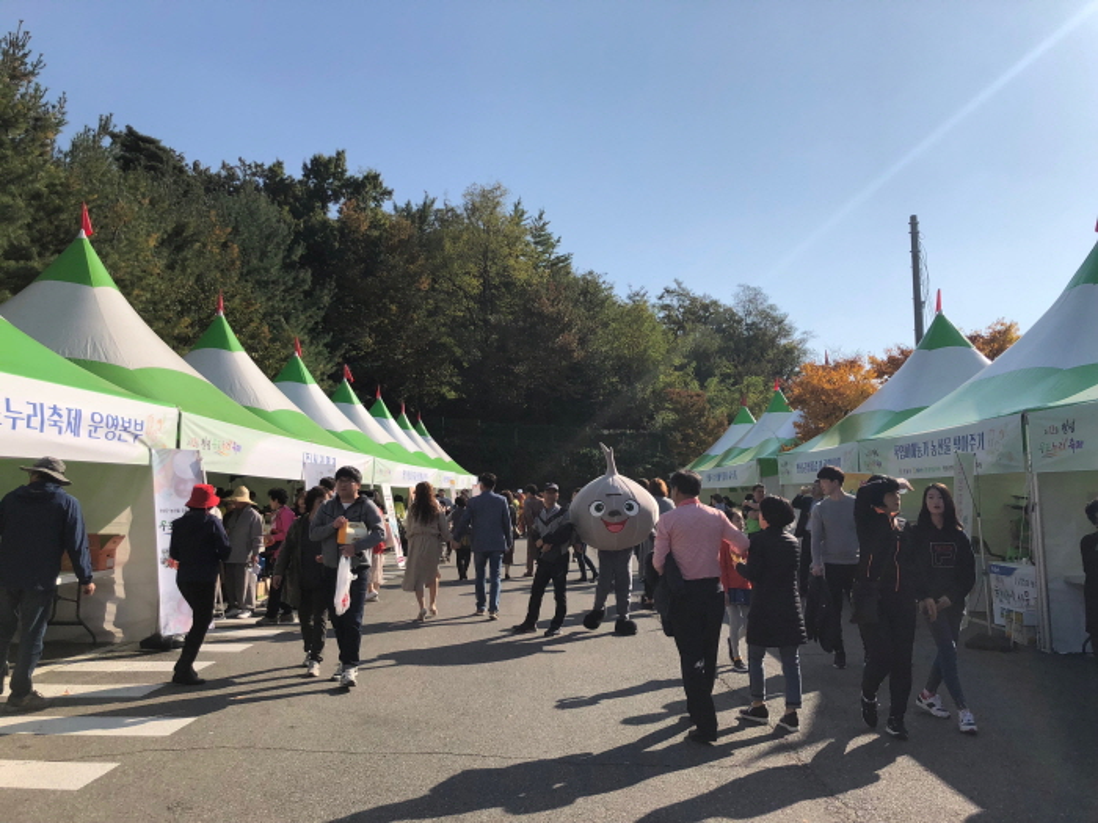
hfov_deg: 61.7
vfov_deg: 48.2
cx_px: 549
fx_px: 920
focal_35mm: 29
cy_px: 412
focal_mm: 3.99
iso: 25
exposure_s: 1/3003
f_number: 1.8
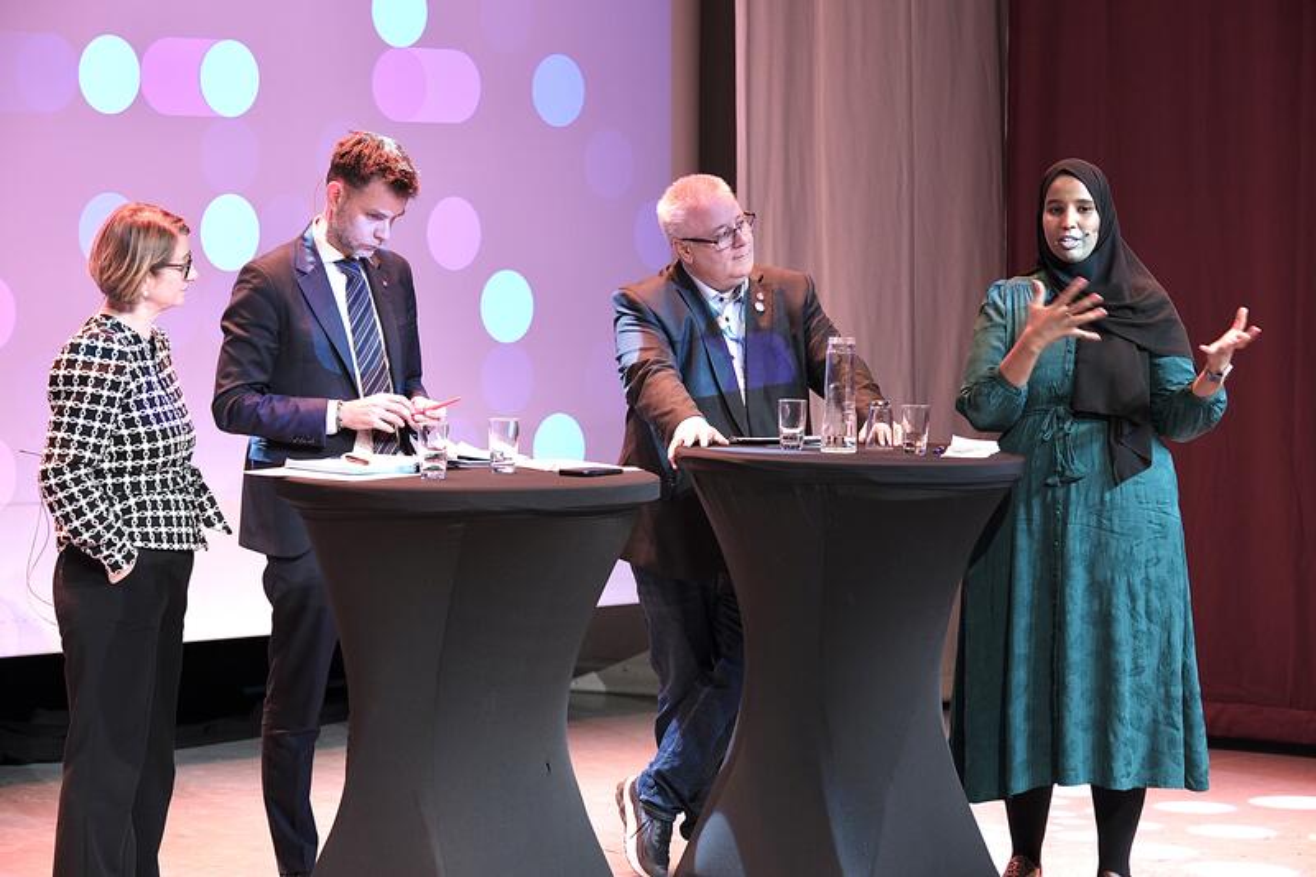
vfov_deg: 12.1
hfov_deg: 18.1
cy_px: 438
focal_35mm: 113
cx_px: 658
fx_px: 4130
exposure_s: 1/60
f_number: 3.6
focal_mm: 75
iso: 800
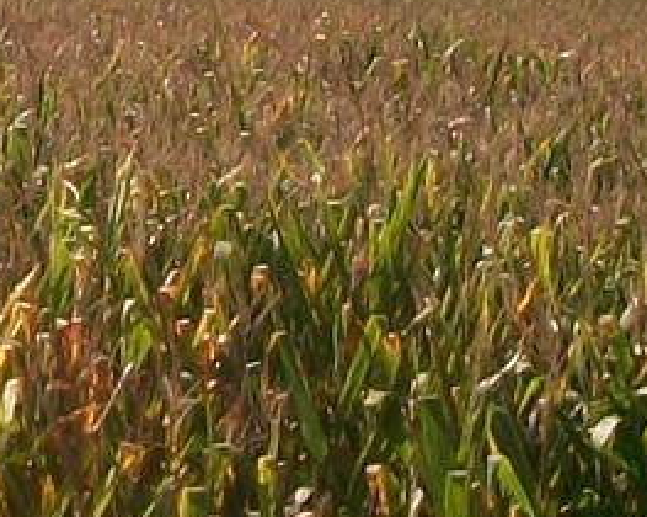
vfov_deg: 5.7
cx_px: -426
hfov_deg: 7.1
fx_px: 5090
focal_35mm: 266
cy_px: -411
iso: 80
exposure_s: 1/400
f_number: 5.6
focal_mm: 6.3
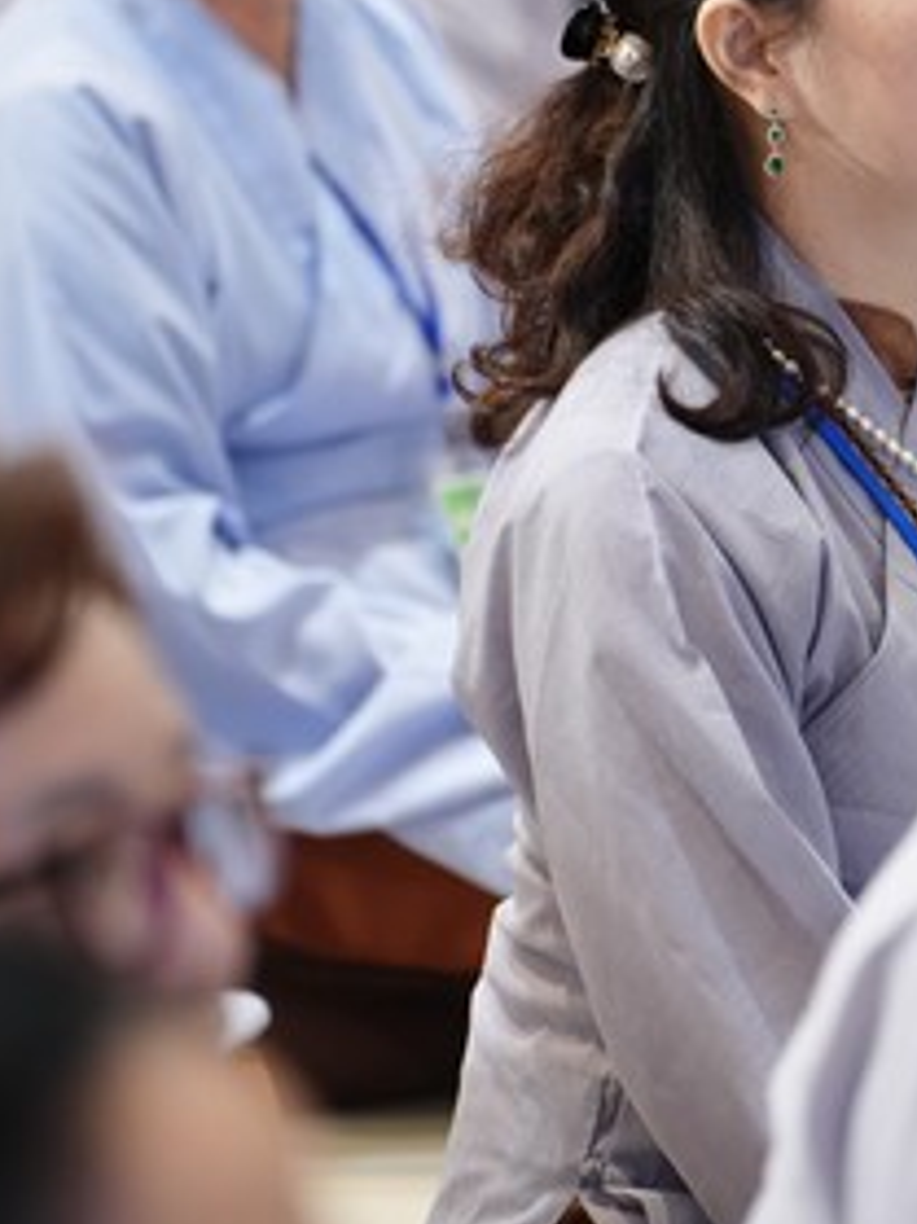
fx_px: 11877
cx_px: 886
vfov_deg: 5.9
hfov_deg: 4.4
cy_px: 371
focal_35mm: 336
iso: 2000
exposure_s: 1/100
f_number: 2.8
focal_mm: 150
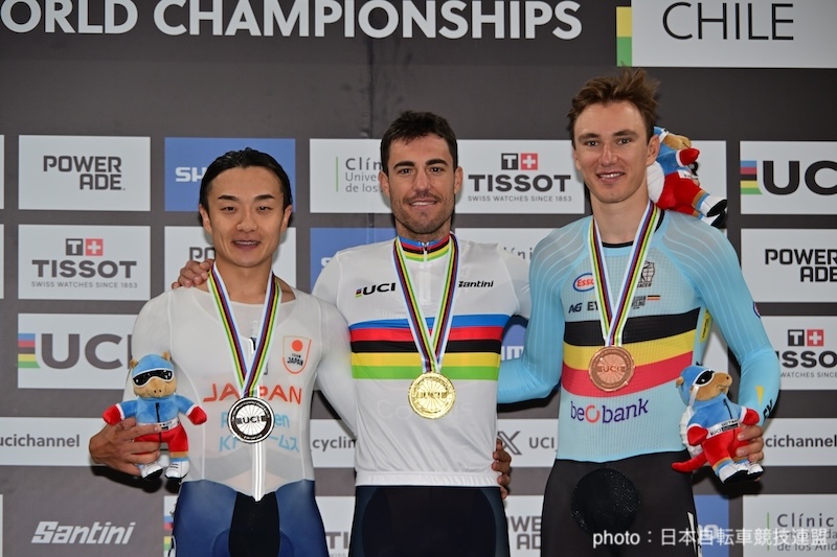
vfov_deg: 9.1
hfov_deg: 13.7
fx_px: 3487
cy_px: 278
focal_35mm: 150
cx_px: 418
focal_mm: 150
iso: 800
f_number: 7.1
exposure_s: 1/160
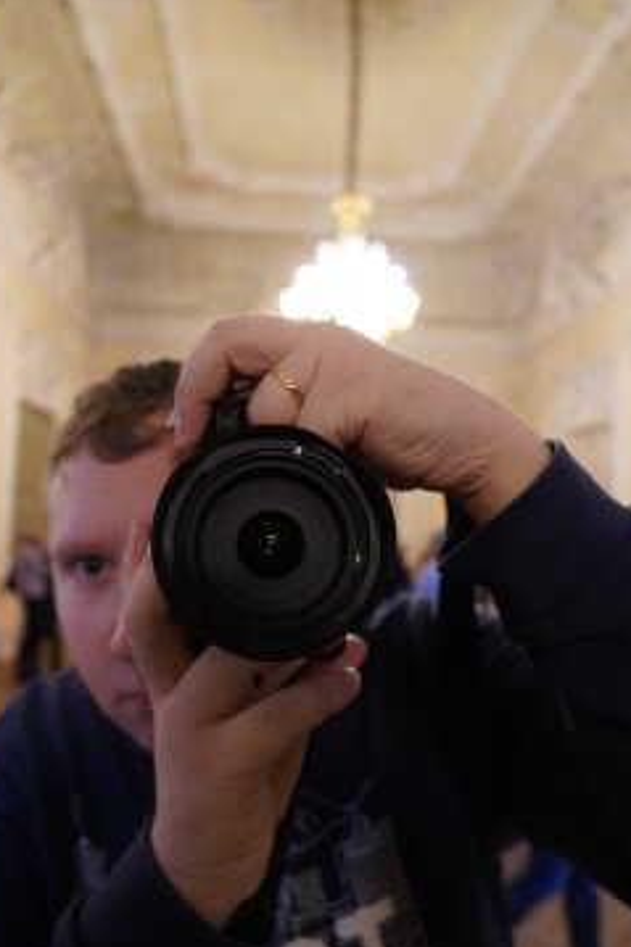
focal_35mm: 26
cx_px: 305
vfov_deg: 69.3
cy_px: 505
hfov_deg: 49.5
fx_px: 684
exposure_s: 1/30
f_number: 4
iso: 2000
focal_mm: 24
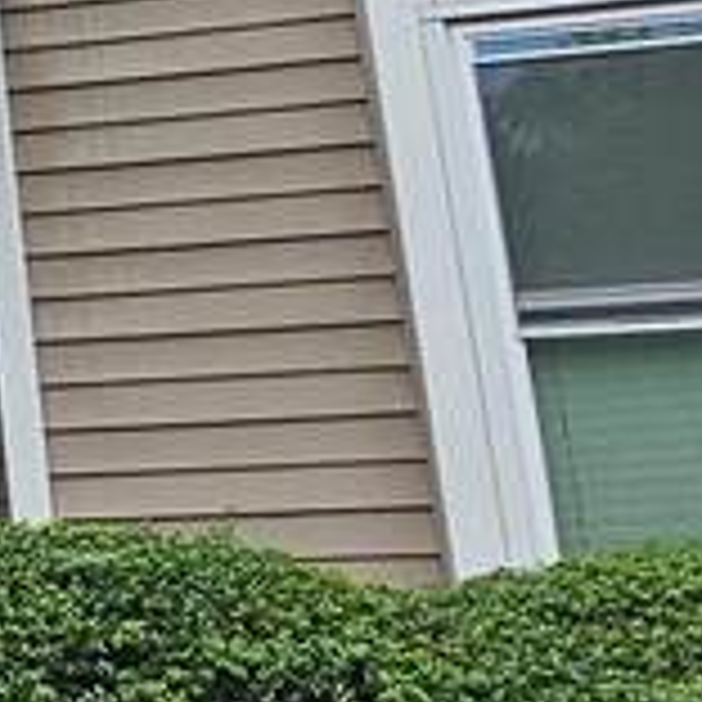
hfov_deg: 15.3
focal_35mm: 94
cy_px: -58
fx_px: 2157
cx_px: -652
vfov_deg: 17.9
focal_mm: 2.2
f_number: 2.2
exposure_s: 1/746
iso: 64
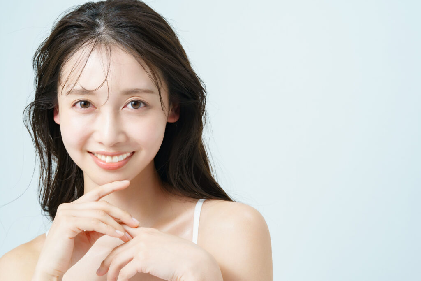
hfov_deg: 23.9
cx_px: 210
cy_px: 140
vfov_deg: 16.1
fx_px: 994
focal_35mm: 85
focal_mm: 85
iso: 250
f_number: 8
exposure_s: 1/125
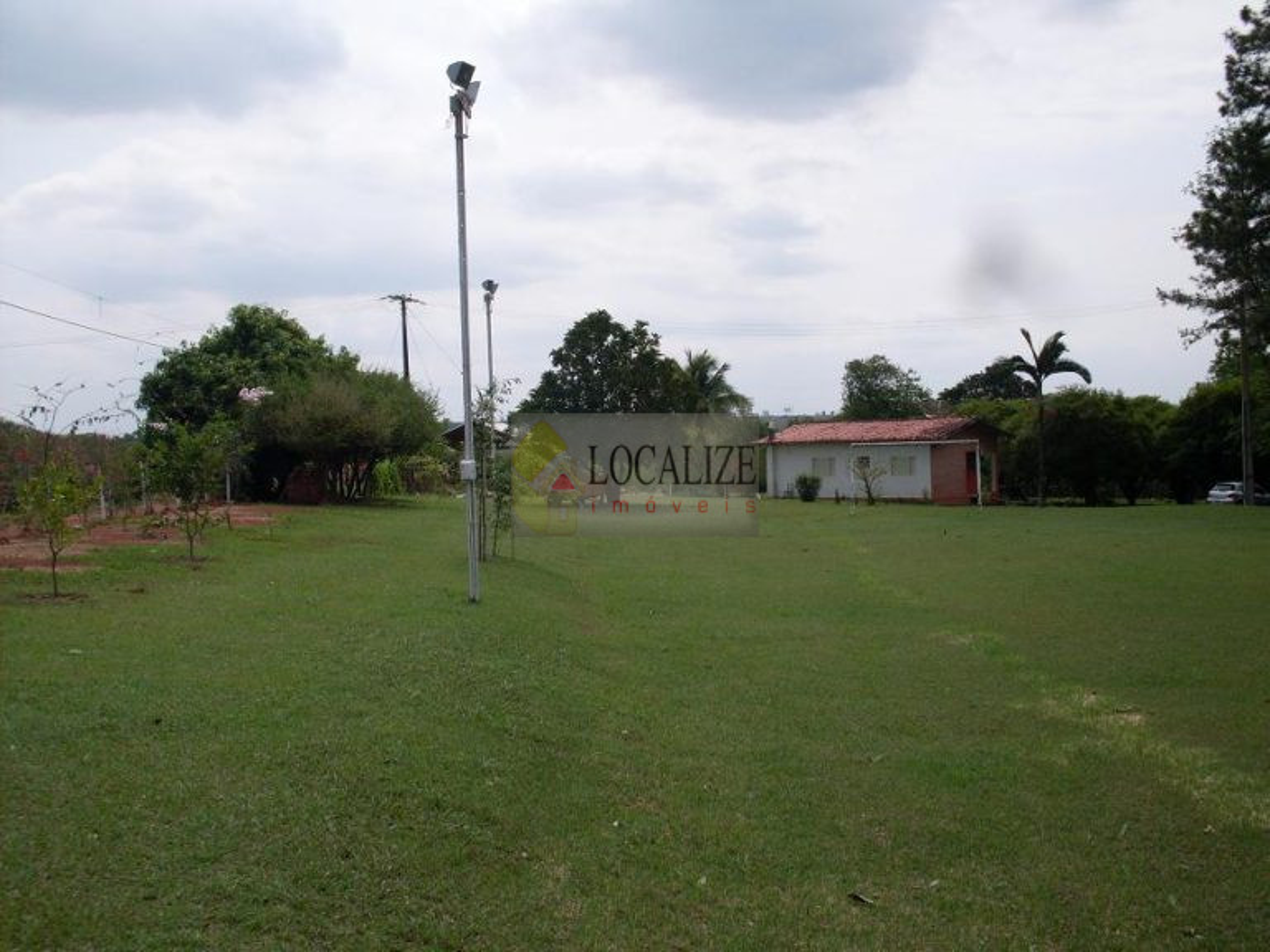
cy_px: 476
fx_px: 1394
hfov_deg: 49.0
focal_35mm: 38
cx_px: 635
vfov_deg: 37.7
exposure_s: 1/350
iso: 80
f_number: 8.4
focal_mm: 6.3
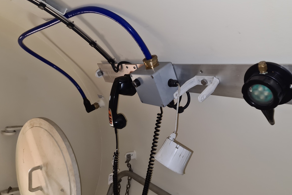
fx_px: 227
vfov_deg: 46.4
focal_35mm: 28
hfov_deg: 65.5
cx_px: 148
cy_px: 91
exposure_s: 1/10
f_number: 1.8
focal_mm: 5.4
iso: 126
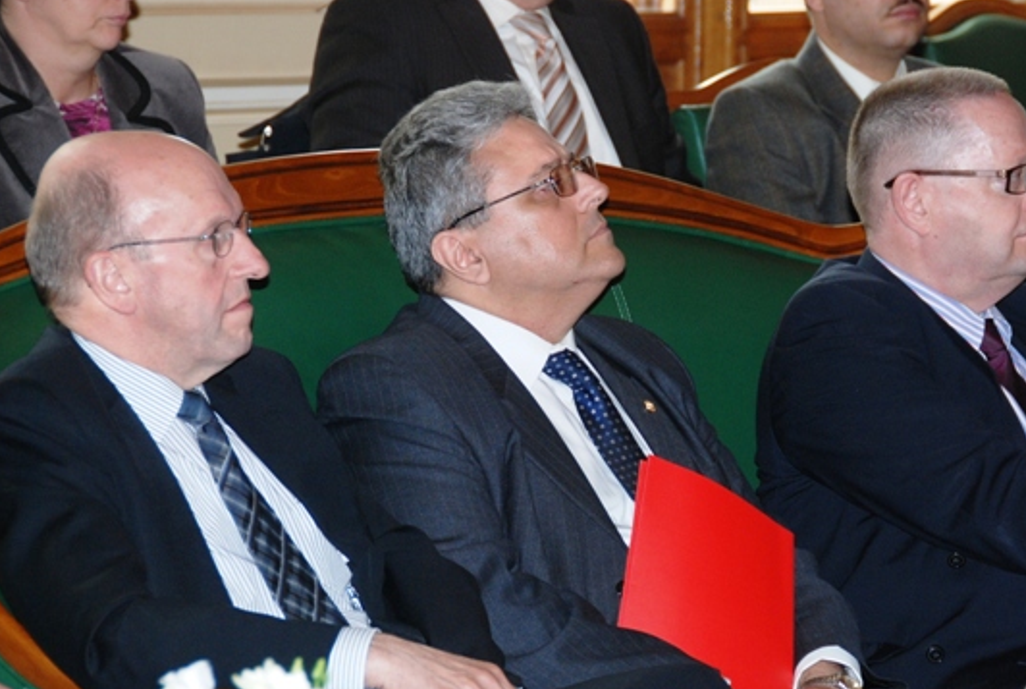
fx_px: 6761
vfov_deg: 5.8
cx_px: 708
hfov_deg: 8.7
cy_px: 437
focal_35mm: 237
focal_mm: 105
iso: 400
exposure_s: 1/60
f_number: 5.6
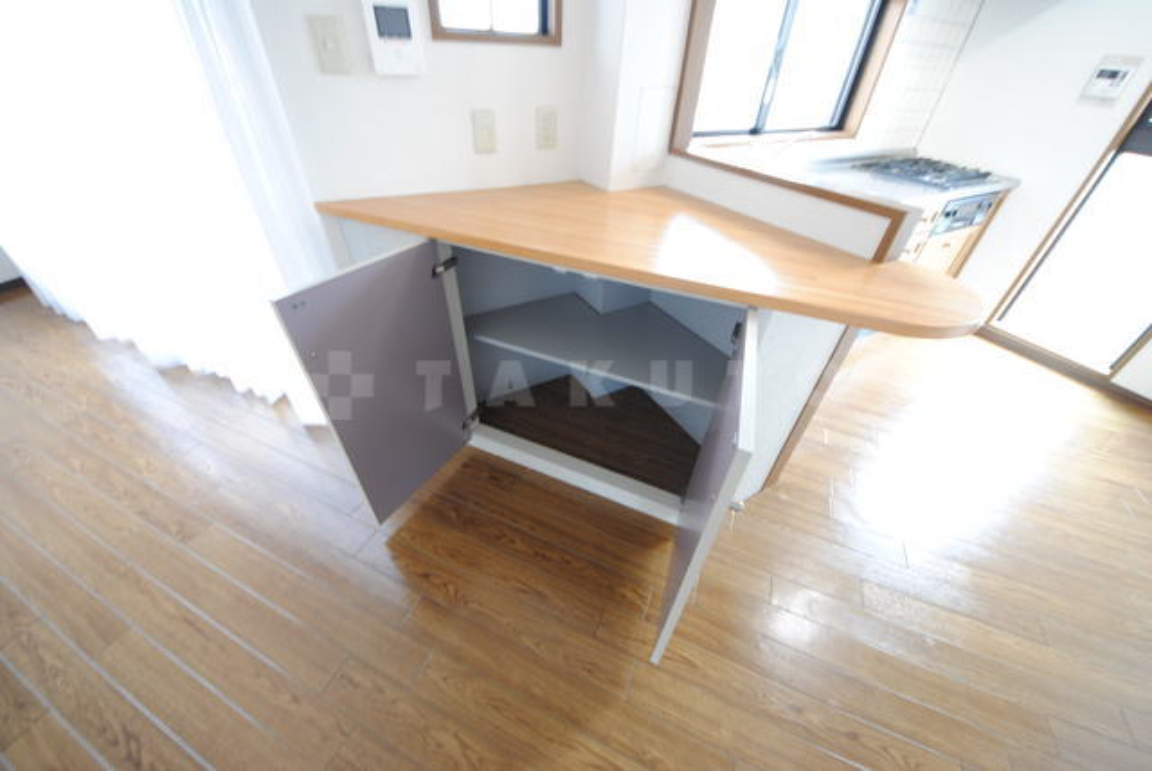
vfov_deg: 90.1
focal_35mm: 12
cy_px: 386
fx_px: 384
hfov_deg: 112.6
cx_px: 576
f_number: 4.5
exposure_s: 1/1.6
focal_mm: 8
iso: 100
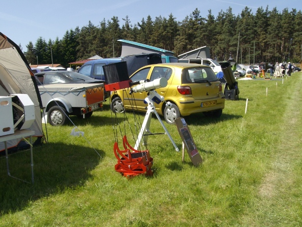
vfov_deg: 39.7
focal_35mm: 36
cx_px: 151
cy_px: 114
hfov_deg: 51.3
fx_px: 314
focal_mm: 6
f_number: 4.8
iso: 80
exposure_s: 1/400
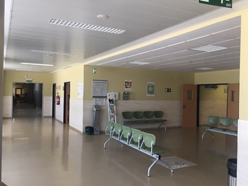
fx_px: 229
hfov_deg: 56.8
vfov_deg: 44.1
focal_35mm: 32
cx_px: 126
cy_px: 96
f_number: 2.2
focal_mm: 4.15
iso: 25
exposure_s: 1/33
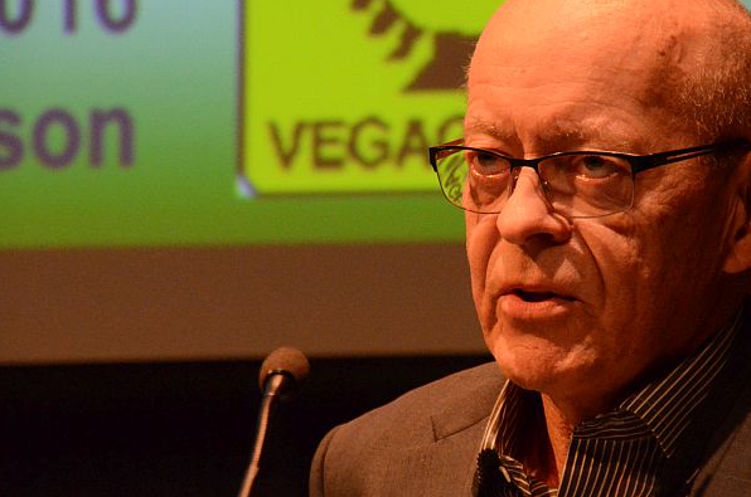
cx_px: 473
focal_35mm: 272
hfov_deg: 7.6
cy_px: 248
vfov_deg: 5.0
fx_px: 5657
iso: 5000
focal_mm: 135
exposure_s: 1/60
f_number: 8
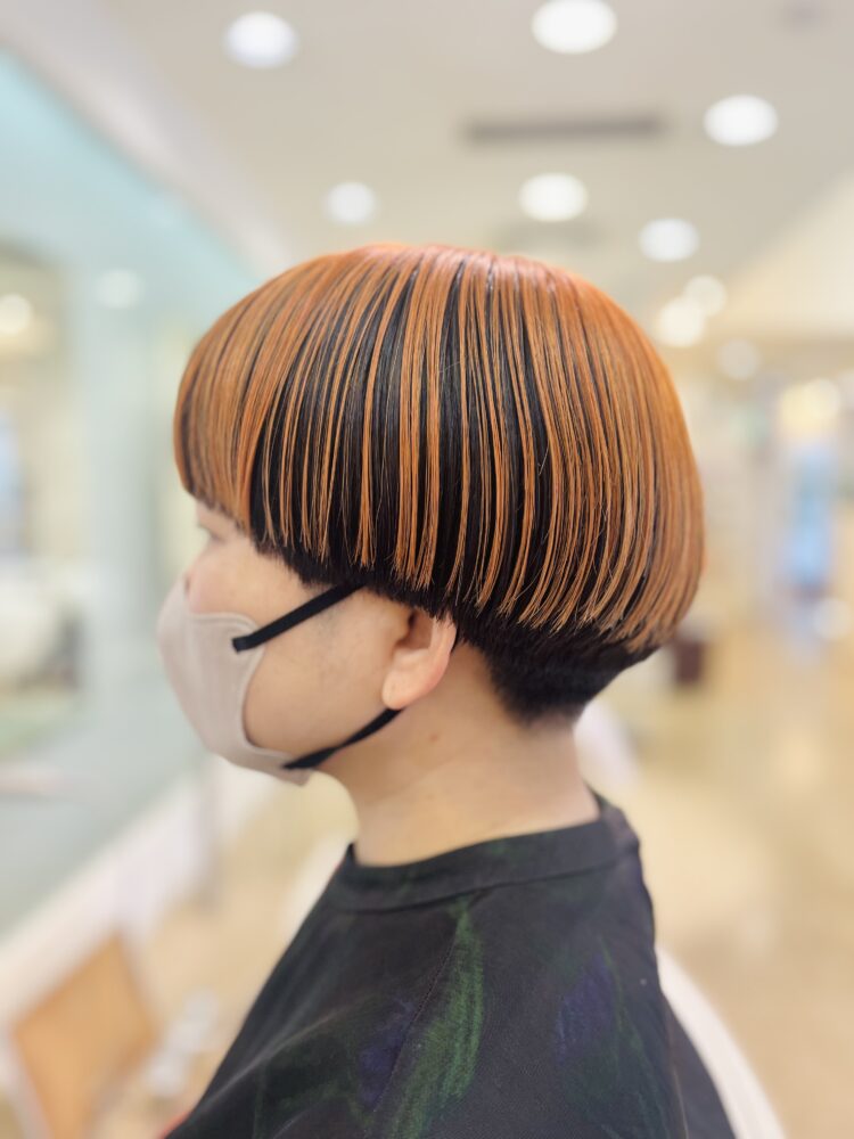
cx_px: 427
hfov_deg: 53.1
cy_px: 570
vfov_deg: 67.3
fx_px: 855
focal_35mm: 26
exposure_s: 1/50
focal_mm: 5.1
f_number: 1.6
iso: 64
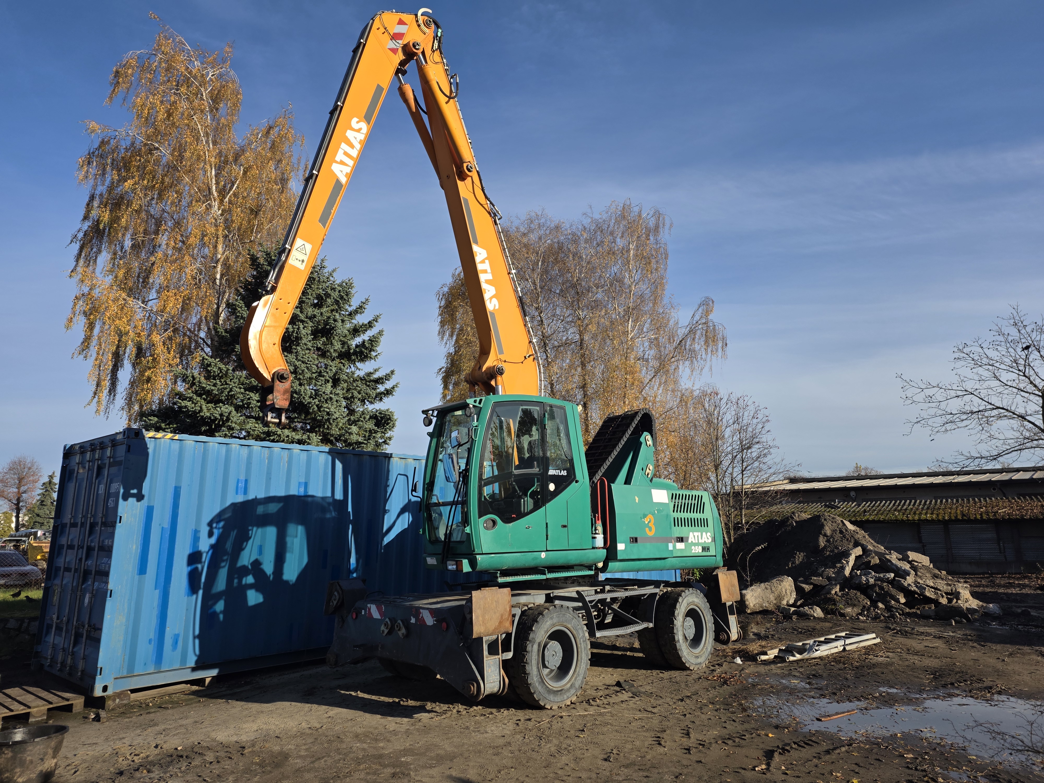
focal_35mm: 23
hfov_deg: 73.9
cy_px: 392
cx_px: 522
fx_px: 694
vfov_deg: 58.9
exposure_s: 1/6150
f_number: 1.7
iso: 80
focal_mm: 6.25
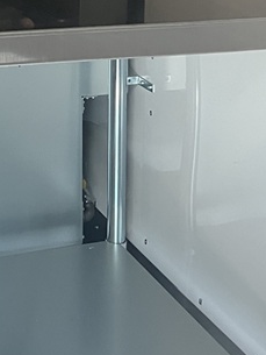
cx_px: 29
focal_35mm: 86
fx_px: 881
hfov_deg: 17.0
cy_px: -141
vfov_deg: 20.3
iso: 500
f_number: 1.6
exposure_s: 1/60
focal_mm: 5.1
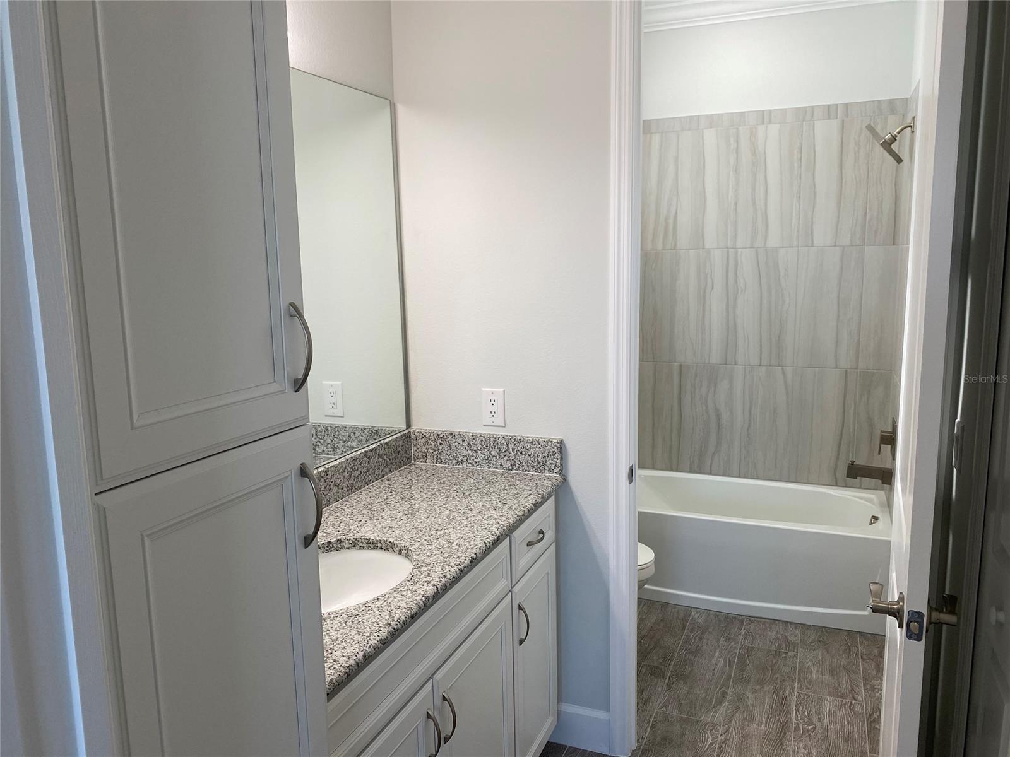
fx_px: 759
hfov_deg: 67.3
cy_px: 378
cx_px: 505
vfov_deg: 53.1
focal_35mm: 26
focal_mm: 4.25
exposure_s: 1/120
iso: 80
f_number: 1.8
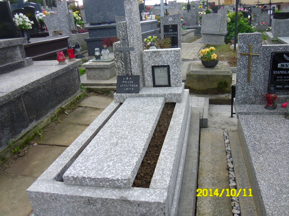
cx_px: 144
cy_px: 108
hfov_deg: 58.4
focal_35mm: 31
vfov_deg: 45.4
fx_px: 259
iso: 80
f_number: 3.3
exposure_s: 1/152
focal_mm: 5.6
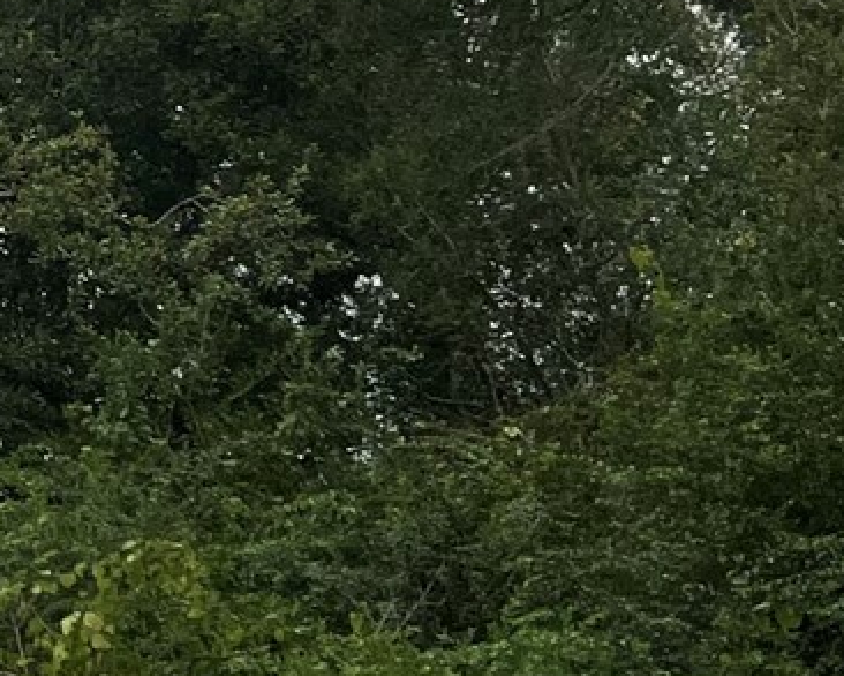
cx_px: -969
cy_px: -145
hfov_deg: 11.8
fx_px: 3548
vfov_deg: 10.7
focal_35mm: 142
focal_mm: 5.7
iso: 40
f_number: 1.5
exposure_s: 1/203
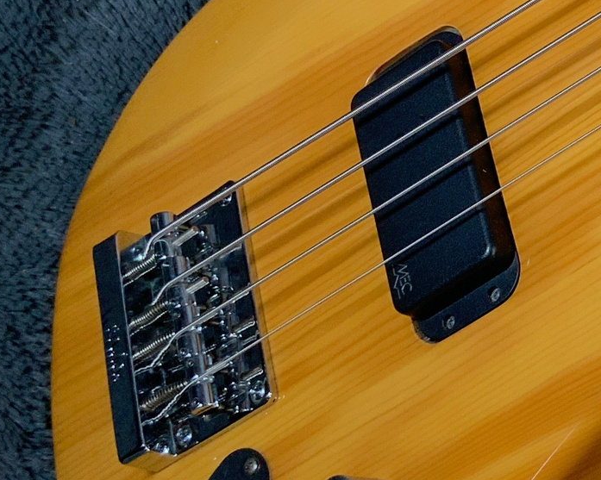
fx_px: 1849
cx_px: 794
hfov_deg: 17.3
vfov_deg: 14.7
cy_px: 53
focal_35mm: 104
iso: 50
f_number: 1.8
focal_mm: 3
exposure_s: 1/104
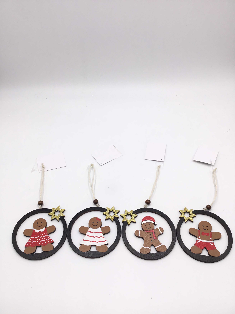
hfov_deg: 45.4
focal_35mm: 31
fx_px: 281
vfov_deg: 58.4
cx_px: 118
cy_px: 157
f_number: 2.4
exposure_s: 1/235
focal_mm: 3.3
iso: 25
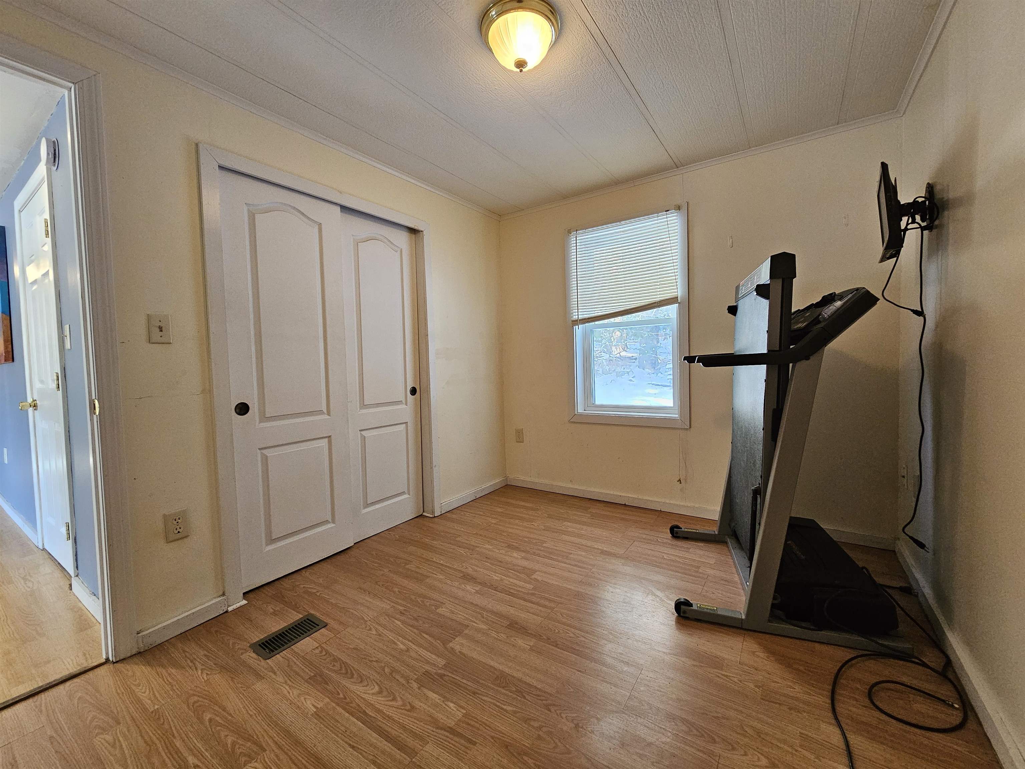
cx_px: 512
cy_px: 384
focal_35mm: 13
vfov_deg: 89.9
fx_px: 385
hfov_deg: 106.2
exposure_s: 1/60
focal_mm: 2.2
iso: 320
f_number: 2.2
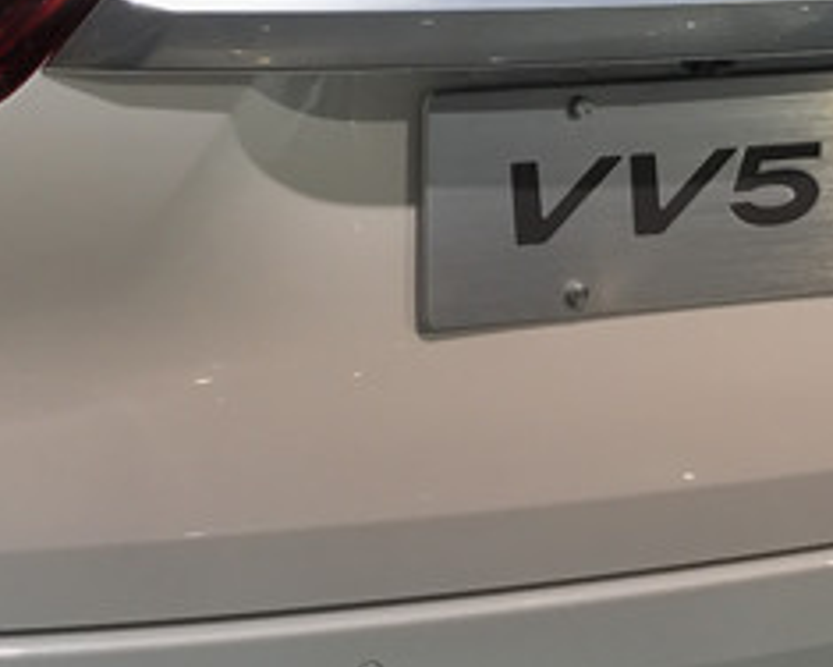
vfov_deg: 16.4
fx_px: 2293
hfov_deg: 20.5
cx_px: 298
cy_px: 99
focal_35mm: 93
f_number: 1.8
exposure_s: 1/281
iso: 20
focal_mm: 3.99
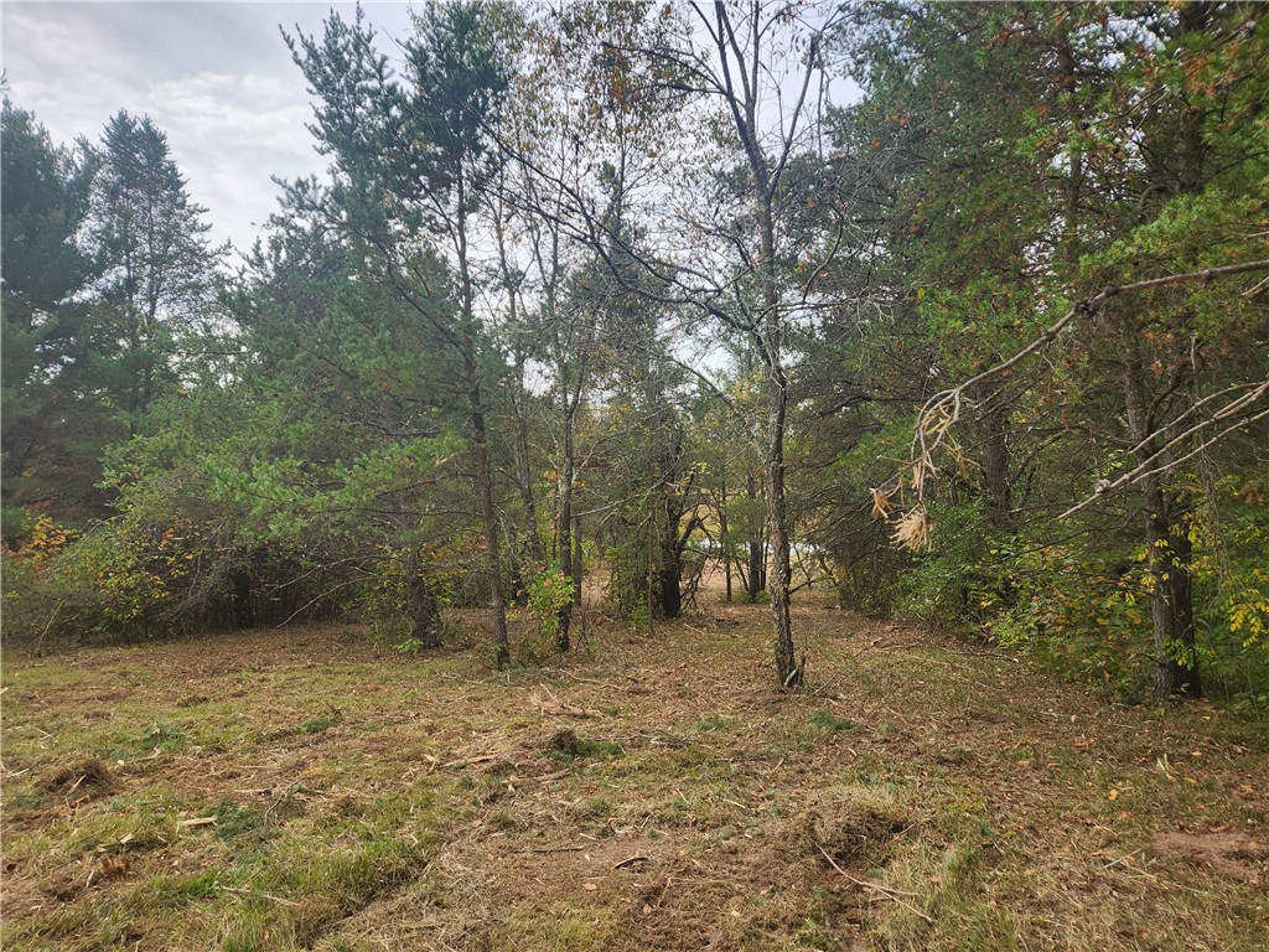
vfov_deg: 58.9
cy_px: 476
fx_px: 843
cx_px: 634
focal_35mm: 23
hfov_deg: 73.9
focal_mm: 5.4
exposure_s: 1/475
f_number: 1.8
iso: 20
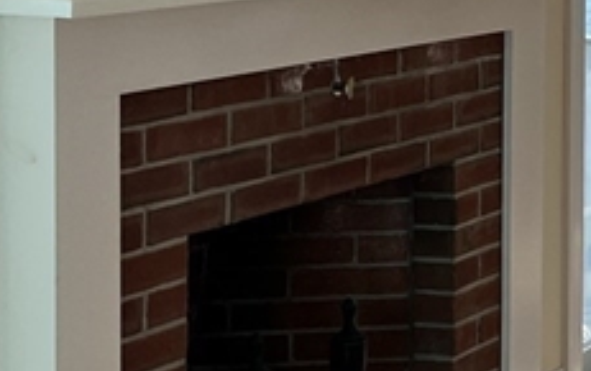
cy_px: -95
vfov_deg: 10.6
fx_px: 1967
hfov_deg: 13.8
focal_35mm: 122
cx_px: 1272
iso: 50
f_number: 1.6
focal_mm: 5.1
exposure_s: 1/323
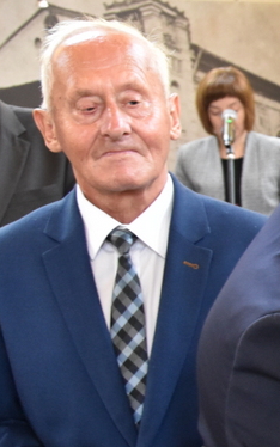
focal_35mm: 98
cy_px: 387
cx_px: 650
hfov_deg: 11.3
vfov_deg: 20.8
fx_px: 1196
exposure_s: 1/30
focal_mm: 20
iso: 2000
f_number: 3.5
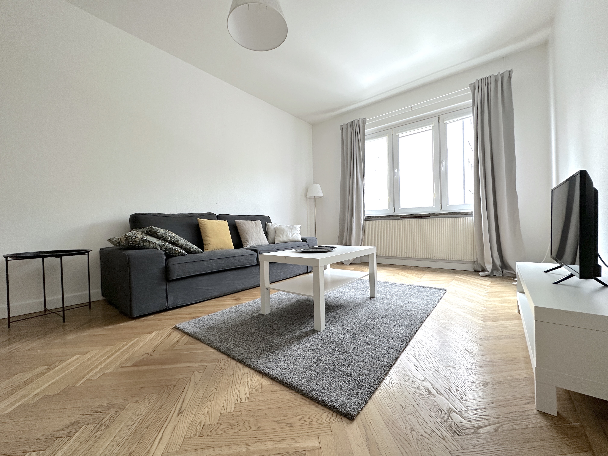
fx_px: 246
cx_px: 304
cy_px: 228
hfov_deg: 102.1
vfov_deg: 85.7
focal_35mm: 14
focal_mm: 2.22
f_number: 2.2
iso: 125
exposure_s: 1/99
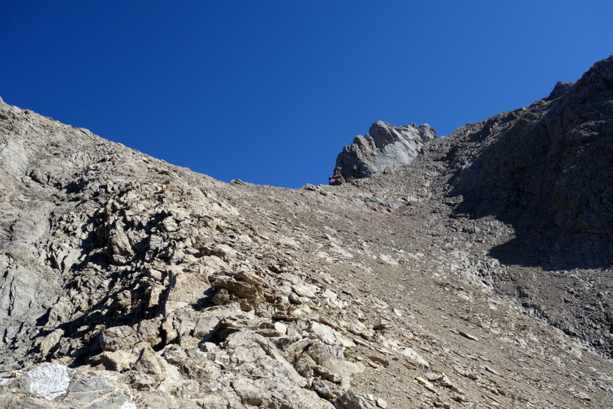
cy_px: 204
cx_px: 306
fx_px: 477
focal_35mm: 28
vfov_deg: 46.4
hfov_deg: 65.5
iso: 125
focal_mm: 10.4
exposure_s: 1/500
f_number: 5.6
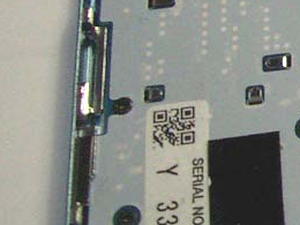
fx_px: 1491
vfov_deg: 8.6
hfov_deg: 10.5
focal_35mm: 172
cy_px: -29
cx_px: 612
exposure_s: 1/60
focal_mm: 5.8
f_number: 2.6
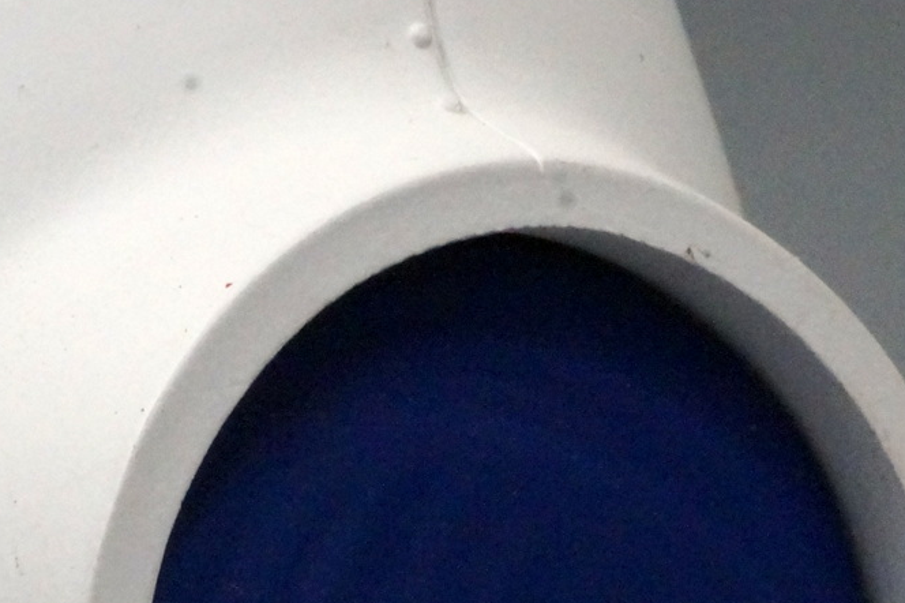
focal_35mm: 226
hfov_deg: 9.1
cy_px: 527
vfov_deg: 6.1
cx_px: 225
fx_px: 5678
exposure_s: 1/25
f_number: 25
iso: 3200
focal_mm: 50
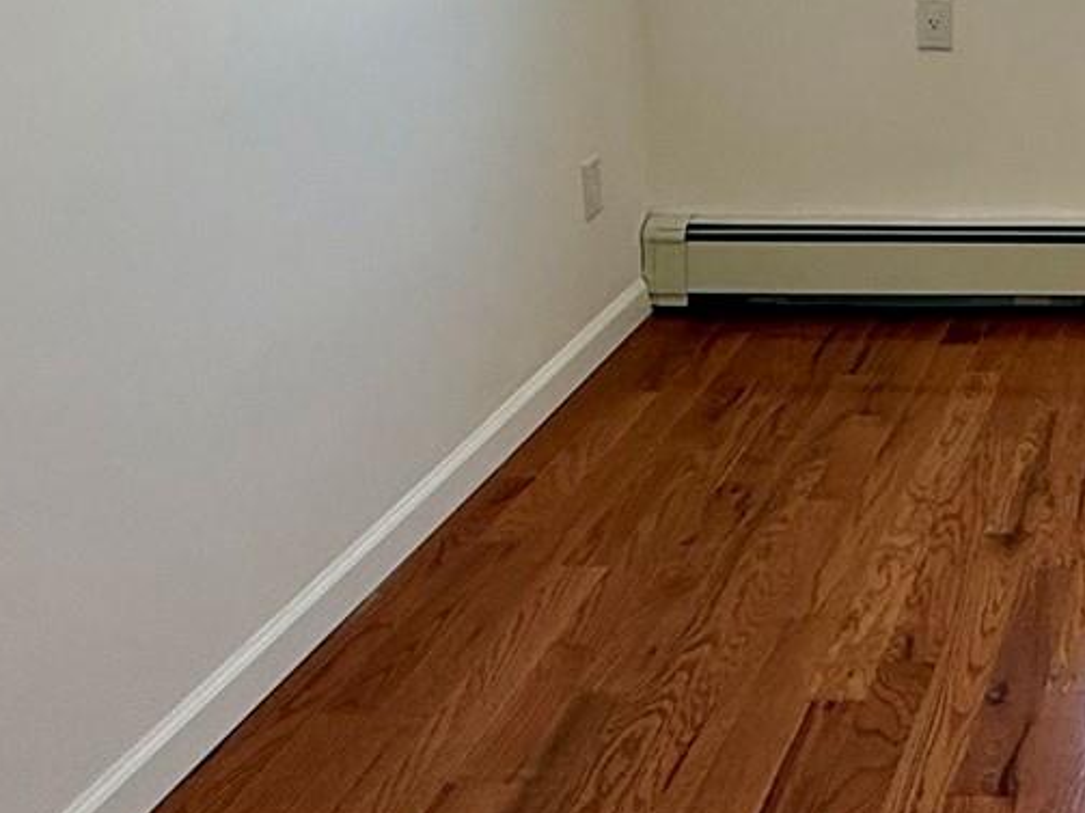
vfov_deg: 23.9
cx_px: 1260
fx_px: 1786
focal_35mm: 57
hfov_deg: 29.6
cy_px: -91
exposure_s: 1/99
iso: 80
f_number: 2.2
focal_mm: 2.22
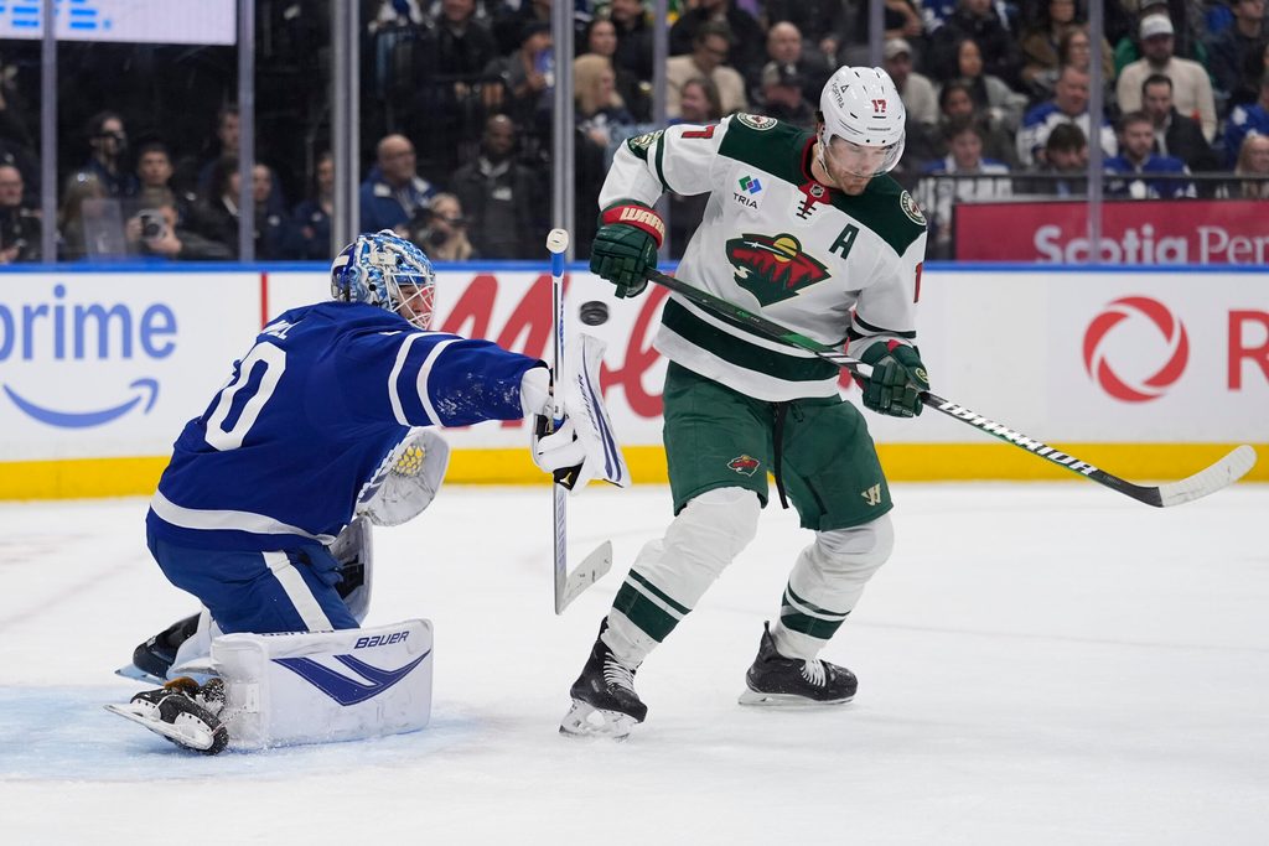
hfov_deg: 20.2
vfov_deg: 13.6
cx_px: 634
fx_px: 3561
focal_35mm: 101
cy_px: 423
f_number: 2.8
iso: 2000
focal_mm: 101
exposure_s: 1/2000
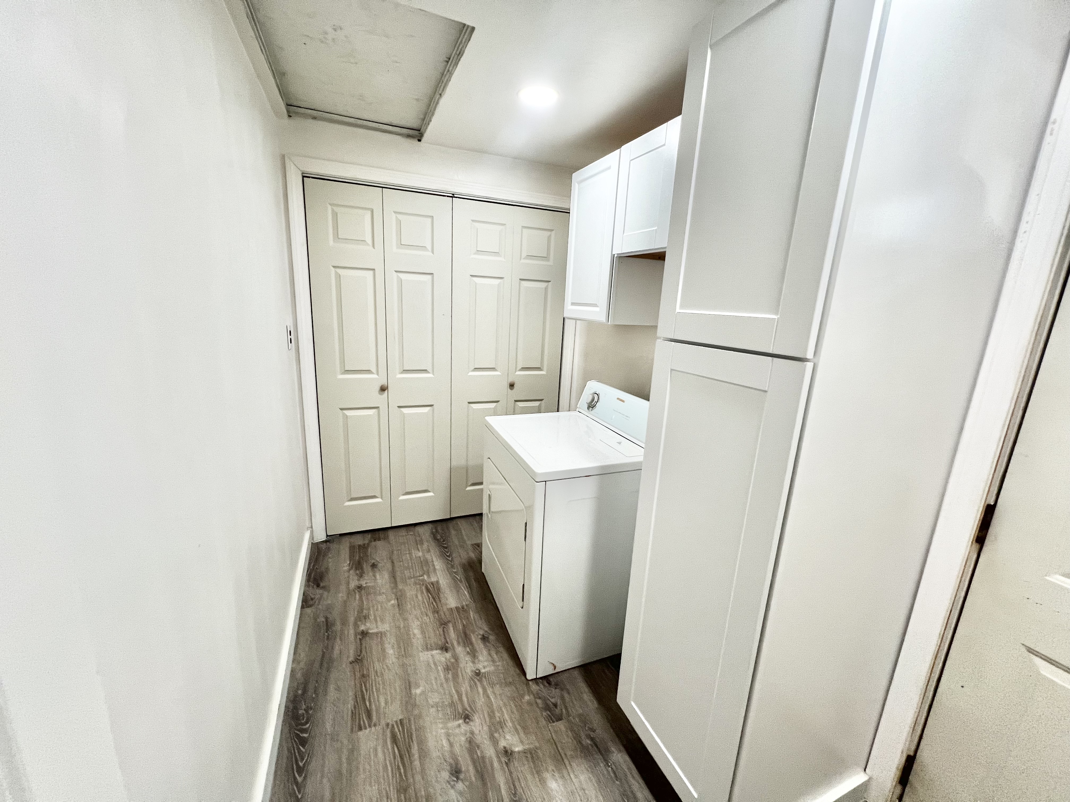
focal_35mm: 13
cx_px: 535
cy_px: 401
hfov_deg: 106.2
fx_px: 402
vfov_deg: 89.9
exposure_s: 1/120
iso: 160
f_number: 1.8
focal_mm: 1.57
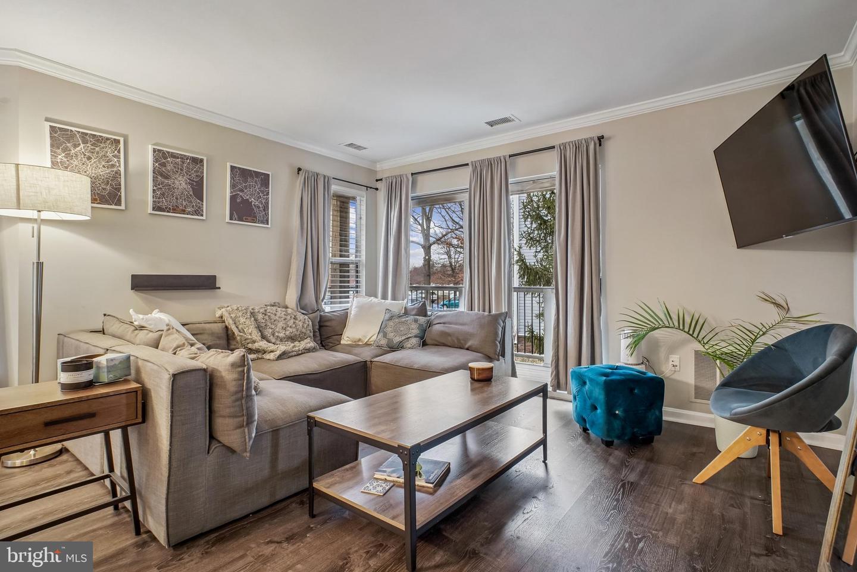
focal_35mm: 16
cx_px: 428
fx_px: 393
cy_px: 286
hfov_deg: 95.0
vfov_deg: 72.1
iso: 500
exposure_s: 1/4
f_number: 8
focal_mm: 11
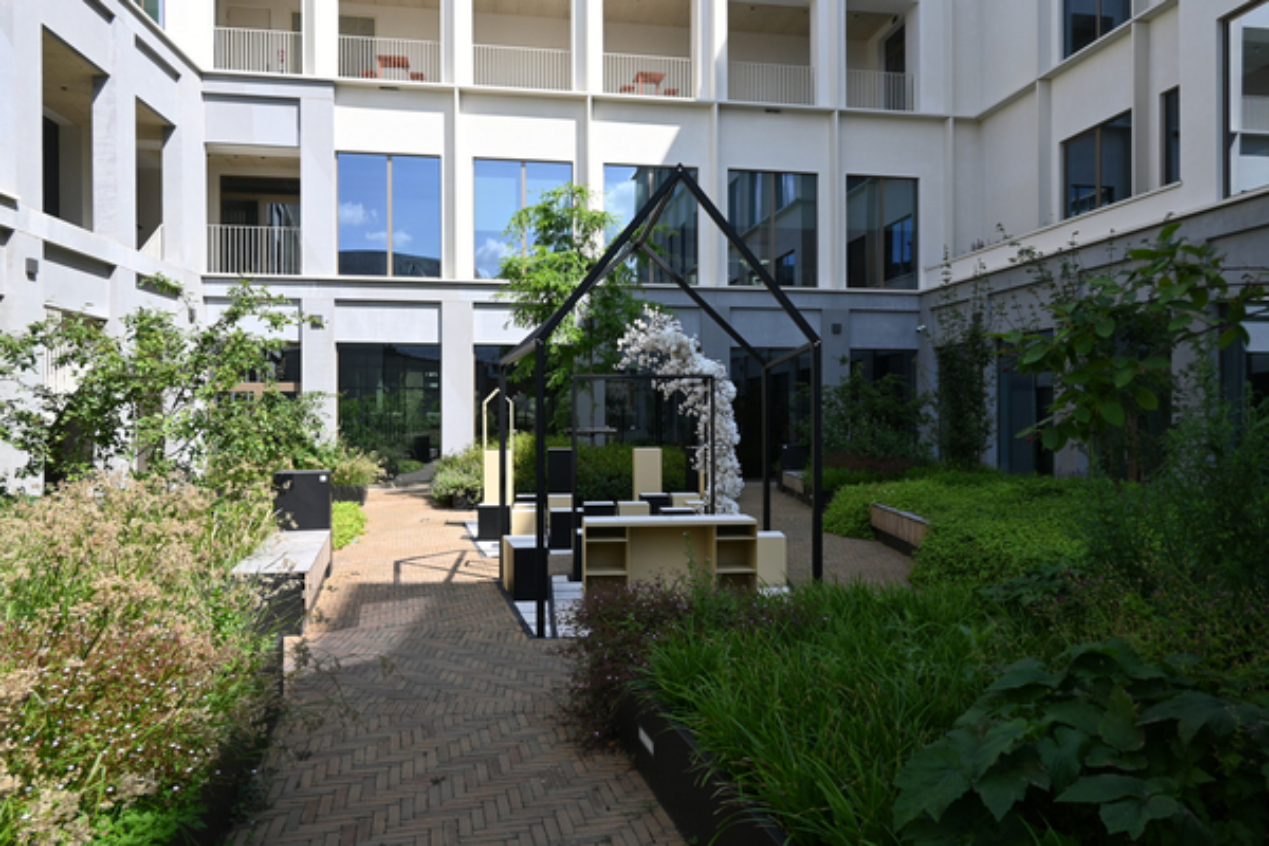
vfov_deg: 49.1
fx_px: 925
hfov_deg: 68.9
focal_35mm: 26
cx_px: 634
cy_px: 423
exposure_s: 1/250
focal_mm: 17.5
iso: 100
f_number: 6.3
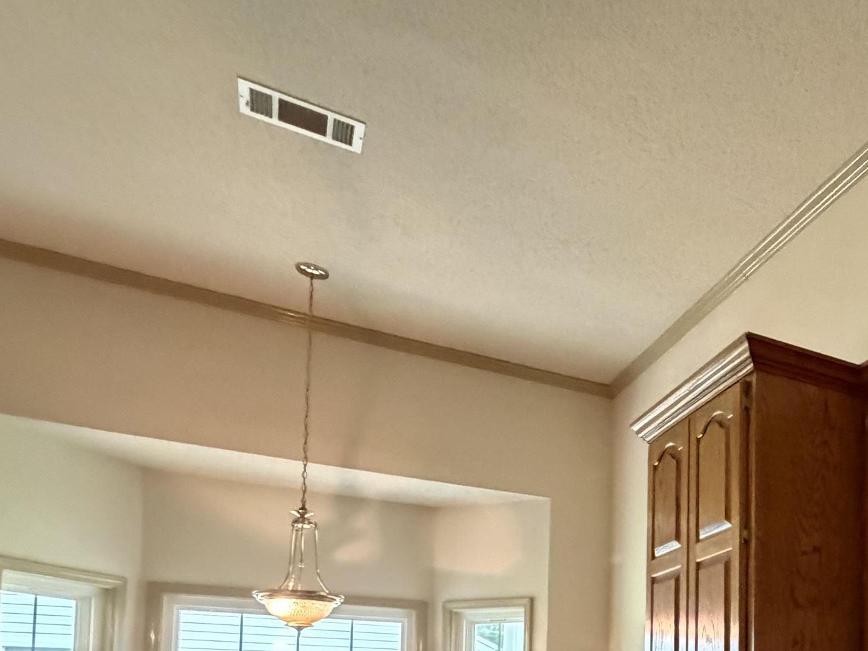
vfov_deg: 37.6
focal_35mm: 33
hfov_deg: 44.9
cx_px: 907
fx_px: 827
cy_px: 672
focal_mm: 2.22
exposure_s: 1/60
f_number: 2.2
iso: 1250
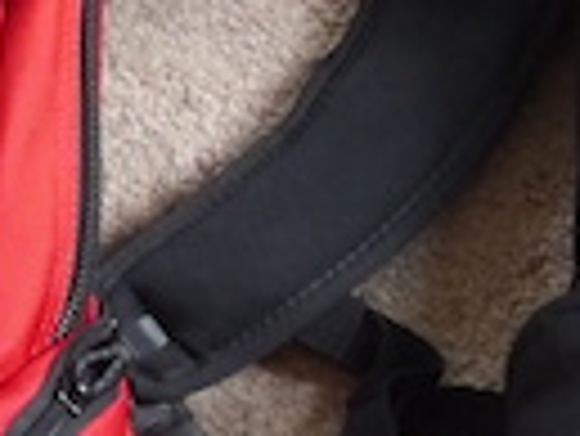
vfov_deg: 7.5
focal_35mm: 199
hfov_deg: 9.9
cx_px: 454
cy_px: 164
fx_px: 3337
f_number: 3.9
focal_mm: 16
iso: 1600
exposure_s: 1/60
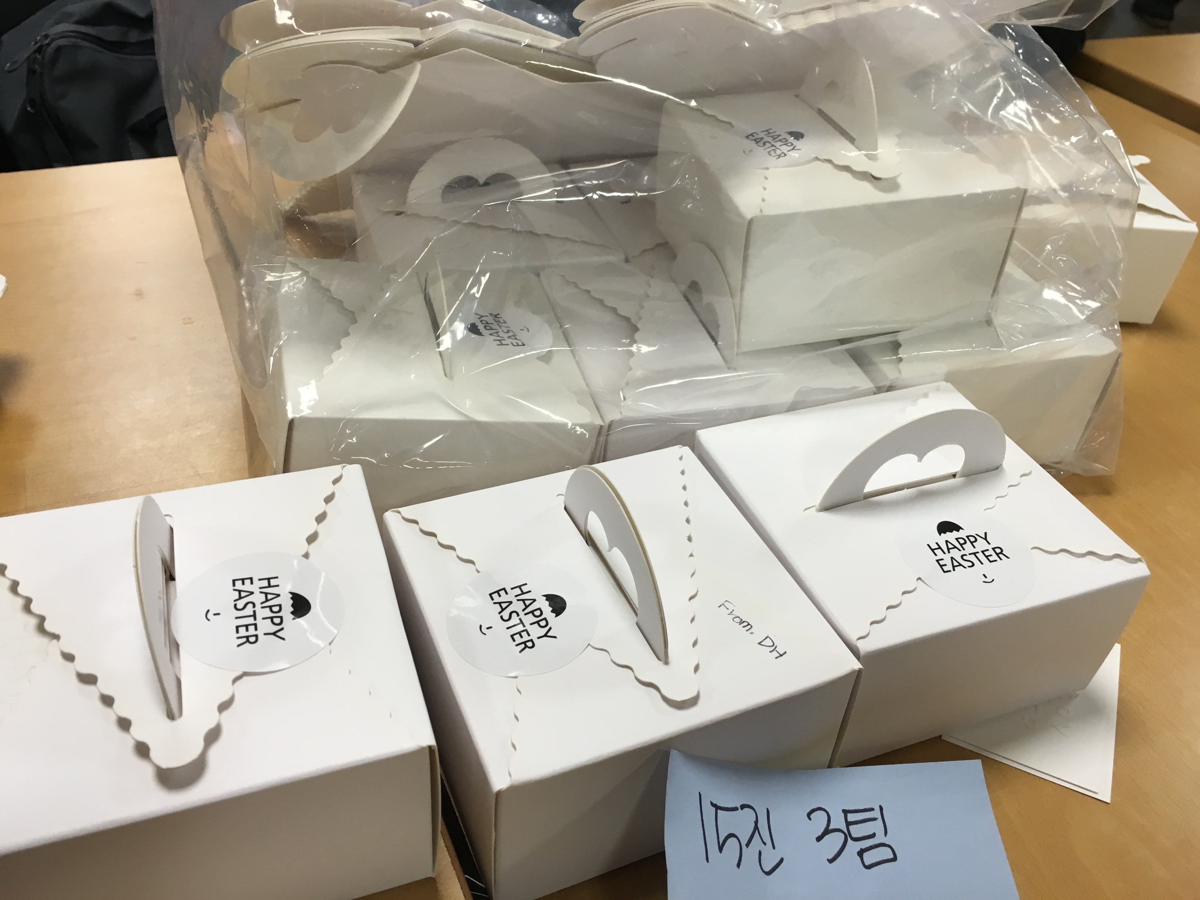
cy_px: 450
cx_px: 600
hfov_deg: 61.7
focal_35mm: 29
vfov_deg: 48.2
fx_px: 1005
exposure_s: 1/30
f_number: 2.2
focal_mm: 4.15
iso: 50
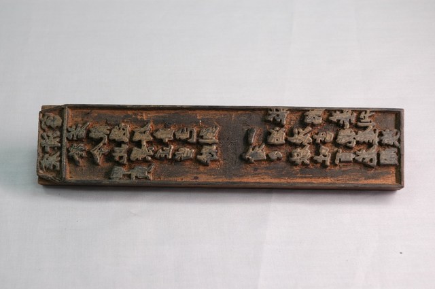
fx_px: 1014
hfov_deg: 24.2
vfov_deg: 16.2
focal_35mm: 84
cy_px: 144
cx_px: 218
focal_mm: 56
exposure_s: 1/13
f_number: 7.1
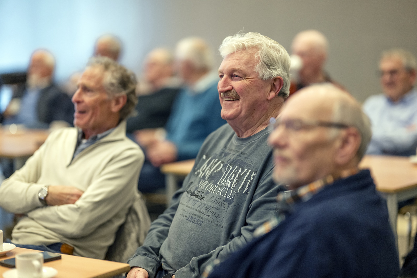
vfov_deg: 16.1
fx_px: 985
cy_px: 139
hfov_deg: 23.9
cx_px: 208
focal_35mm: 85
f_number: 1.2
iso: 800
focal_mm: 85
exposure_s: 1/20
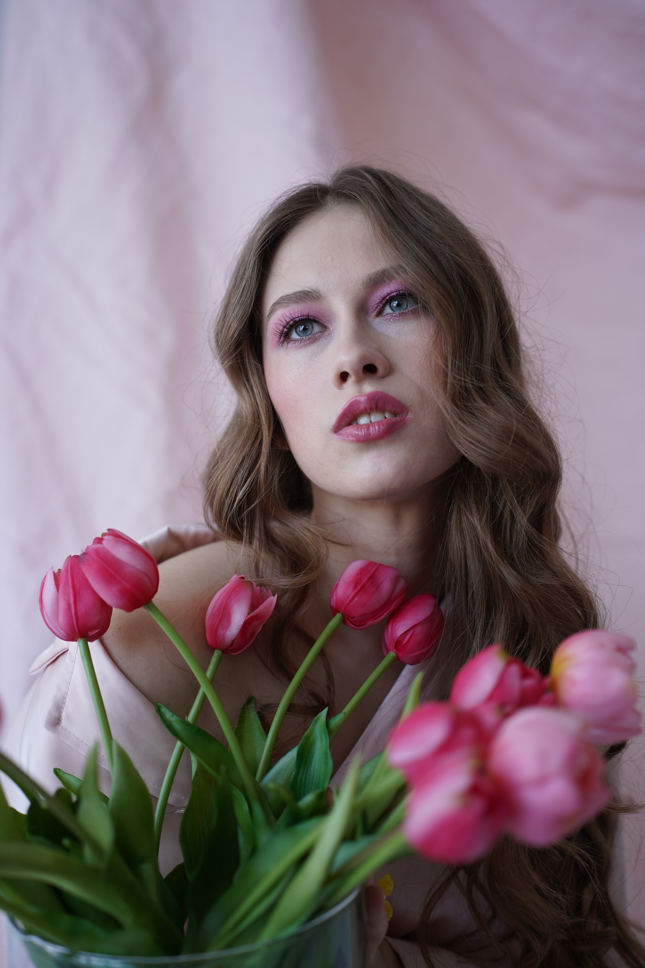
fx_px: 1344
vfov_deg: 39.6
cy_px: 484
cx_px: 322
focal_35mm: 50
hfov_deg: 27.0
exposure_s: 1/160
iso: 160
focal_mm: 50
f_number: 2.8
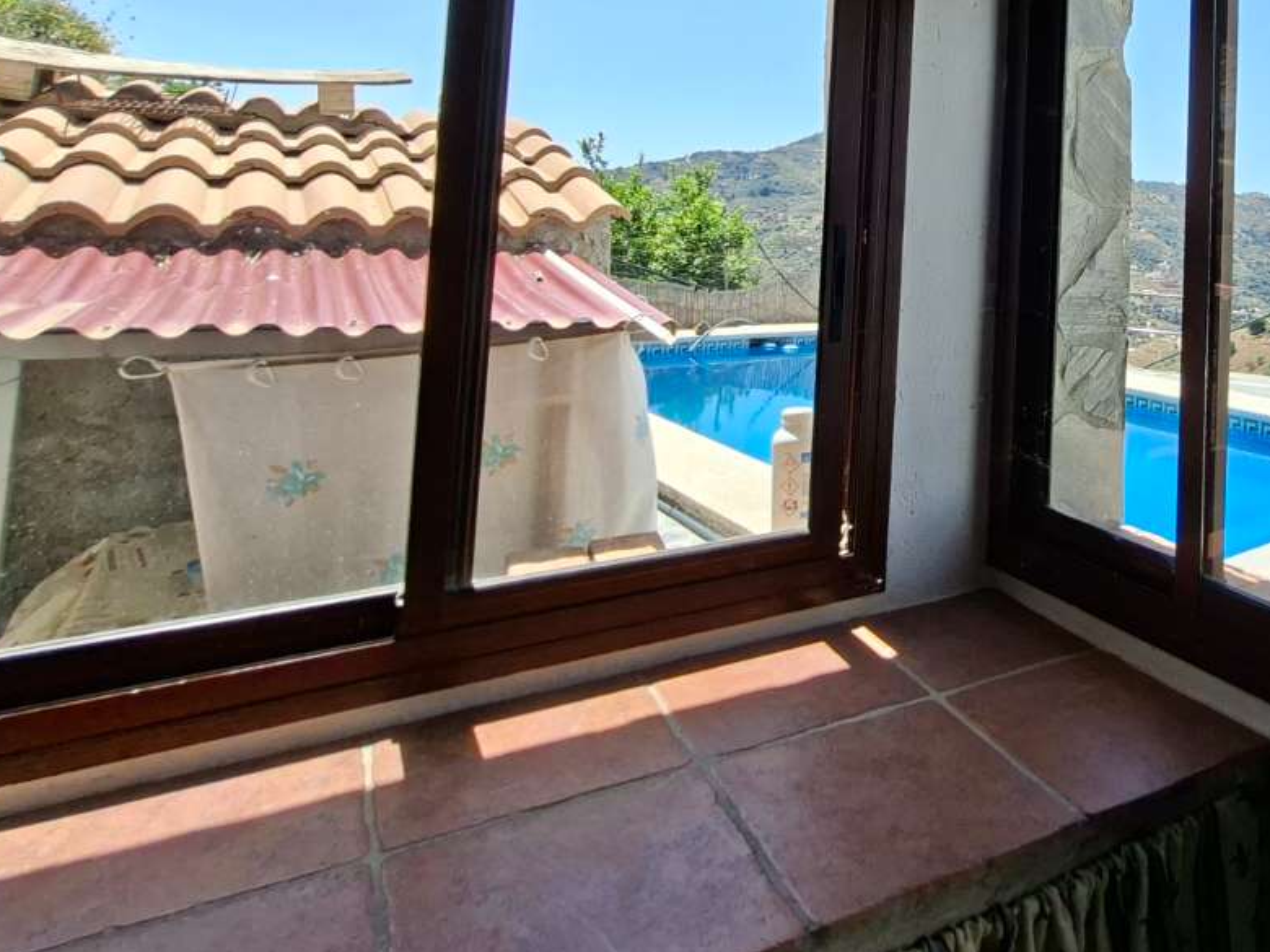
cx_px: 992
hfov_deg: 64.1
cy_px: 157
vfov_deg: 50.7
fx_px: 917
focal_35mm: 25
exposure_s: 1/789
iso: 40
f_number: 2.2
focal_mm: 1.74
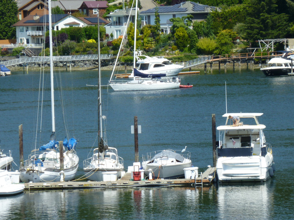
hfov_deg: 7.9
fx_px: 2123
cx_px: 147
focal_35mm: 250
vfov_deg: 5.9
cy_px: 110
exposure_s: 1/200
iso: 80
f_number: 5.9
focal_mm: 36
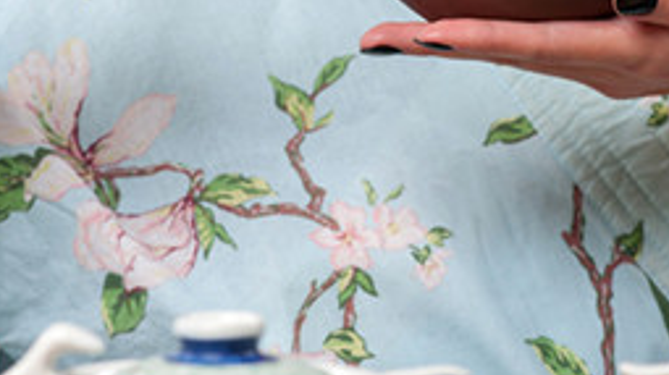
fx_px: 4963
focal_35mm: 280
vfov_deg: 4.3
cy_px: 55
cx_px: 525
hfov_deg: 7.7
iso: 200
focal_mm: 105
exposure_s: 1/200
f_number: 11
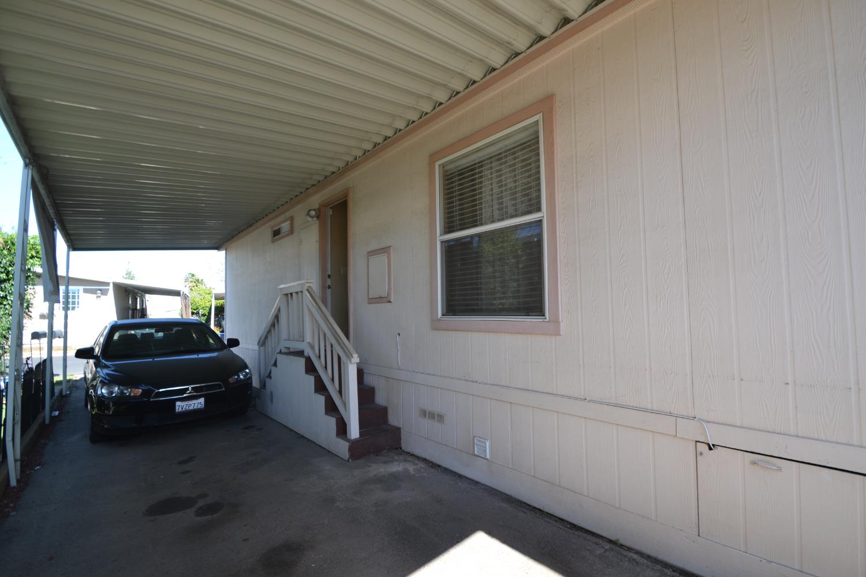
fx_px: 361
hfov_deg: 100.4
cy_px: 288
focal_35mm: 15
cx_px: 433
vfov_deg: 77.3
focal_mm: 10
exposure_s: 1/125
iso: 140
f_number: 5.6
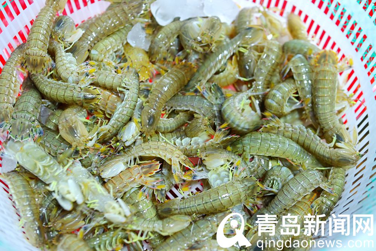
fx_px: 574
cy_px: 126
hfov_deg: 36.2
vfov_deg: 24.6
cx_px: 188
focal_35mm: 55
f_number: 3.5
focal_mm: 55
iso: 720
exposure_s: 1/50
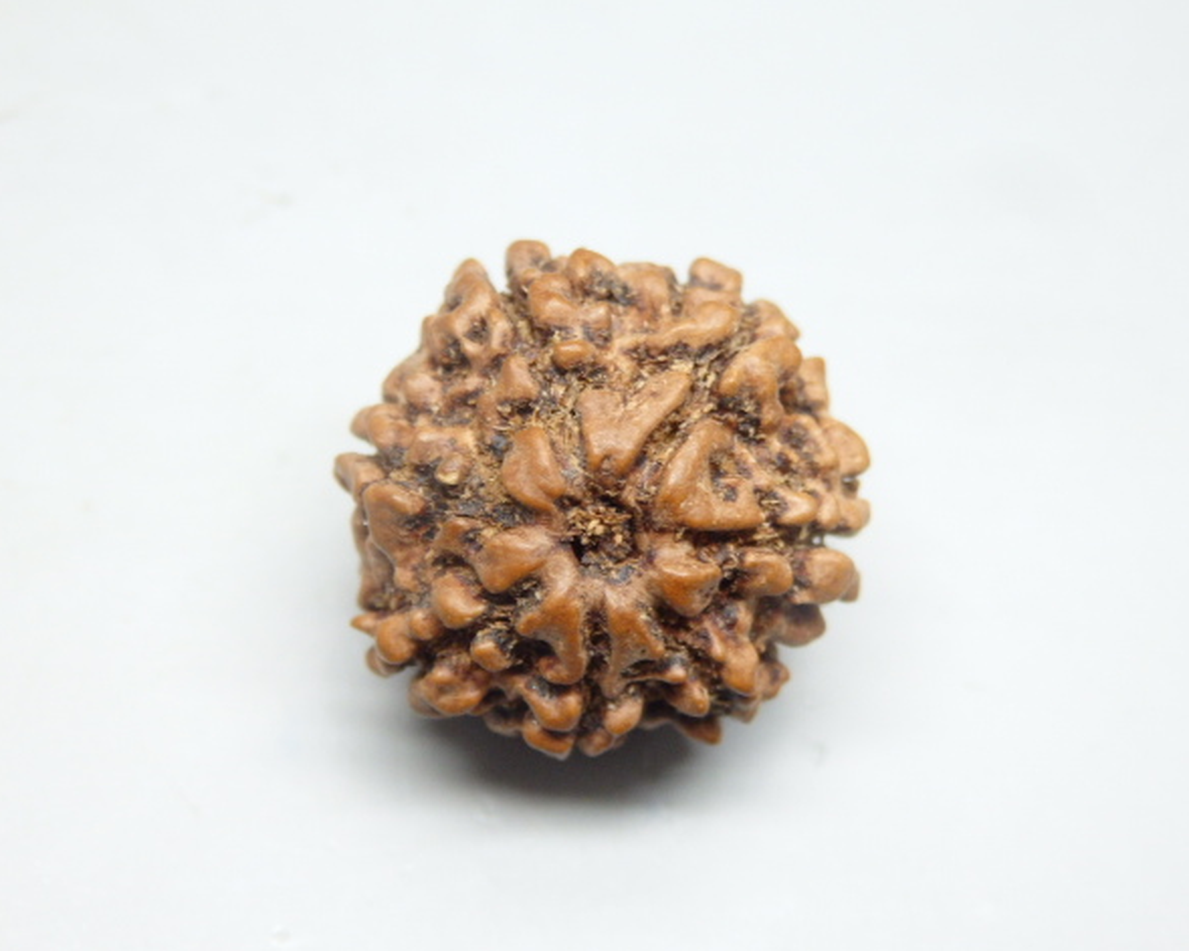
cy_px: 479
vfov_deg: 21.9
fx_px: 2463
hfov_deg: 27.1
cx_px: 600
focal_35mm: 70
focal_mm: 11.9
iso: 500
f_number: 4.4
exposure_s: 1/100
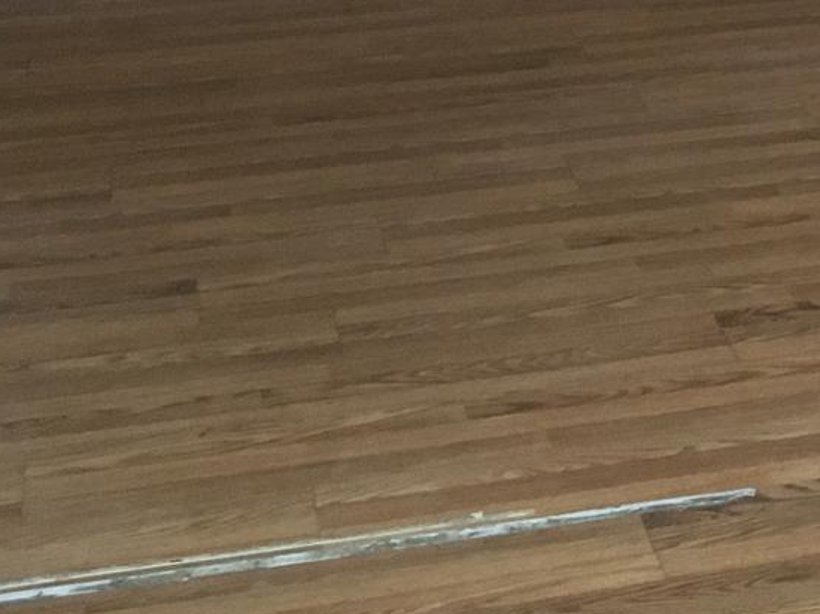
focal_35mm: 108
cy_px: -382
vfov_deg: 12.8
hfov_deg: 17.2
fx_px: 2557
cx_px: 1035
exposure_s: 1/33
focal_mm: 4.15
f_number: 2.2
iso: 200
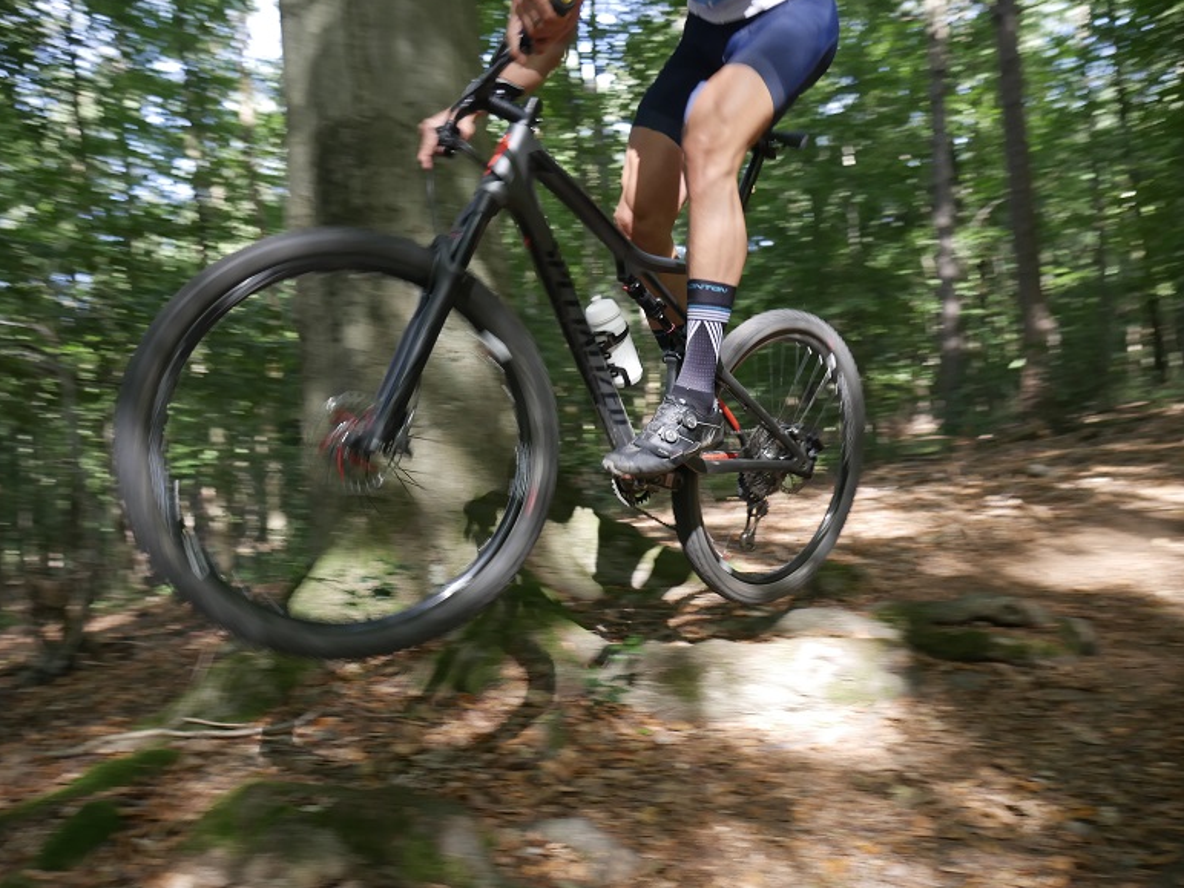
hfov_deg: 61.7
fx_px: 992
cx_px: 598
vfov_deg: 48.2
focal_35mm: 29
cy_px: 442
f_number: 3.6
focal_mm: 14
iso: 640
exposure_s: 1/125
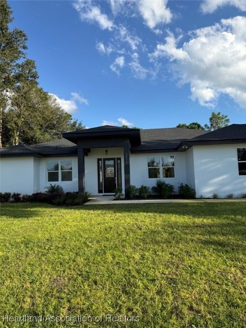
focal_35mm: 24
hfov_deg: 56.8
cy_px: 164
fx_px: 227
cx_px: 123
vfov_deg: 71.6
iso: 80
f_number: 1.78
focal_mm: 6.76
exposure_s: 1/2611
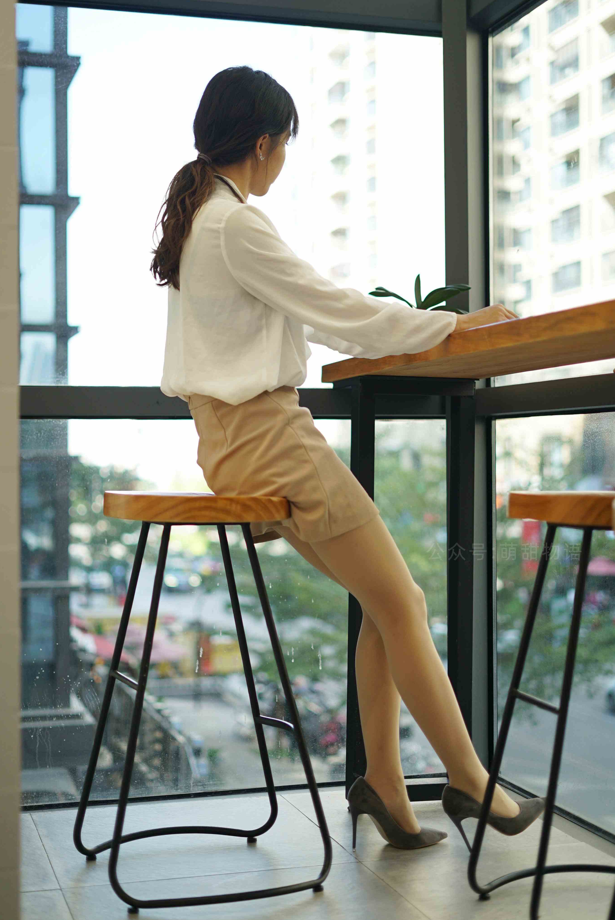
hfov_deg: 26.0
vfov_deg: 38.2
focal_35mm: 52
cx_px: 297
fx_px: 1331
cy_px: 451
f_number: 1.8
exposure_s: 1/250
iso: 200
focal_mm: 50
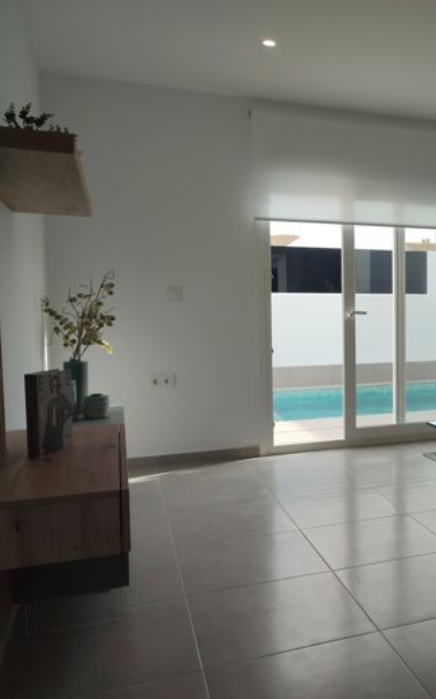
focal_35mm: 36
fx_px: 685
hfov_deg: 32.3
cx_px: 445
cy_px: 354
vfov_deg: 54.0
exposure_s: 1/153
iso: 50
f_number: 1.9
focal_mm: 6.04
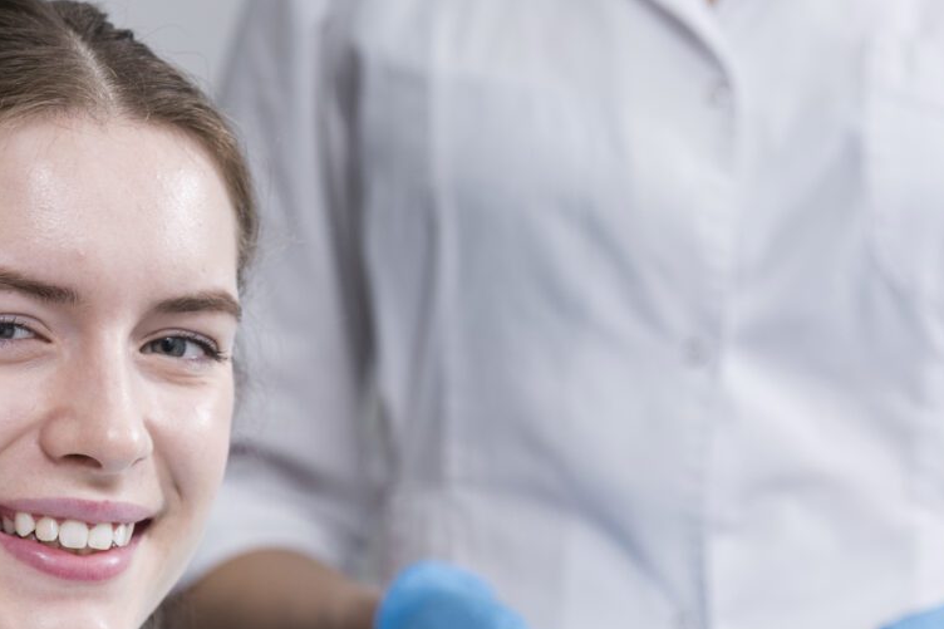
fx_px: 7366
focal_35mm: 281
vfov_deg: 4.9
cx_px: 438
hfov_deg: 7.3
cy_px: 661
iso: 250
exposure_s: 1/160
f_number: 4
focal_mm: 110
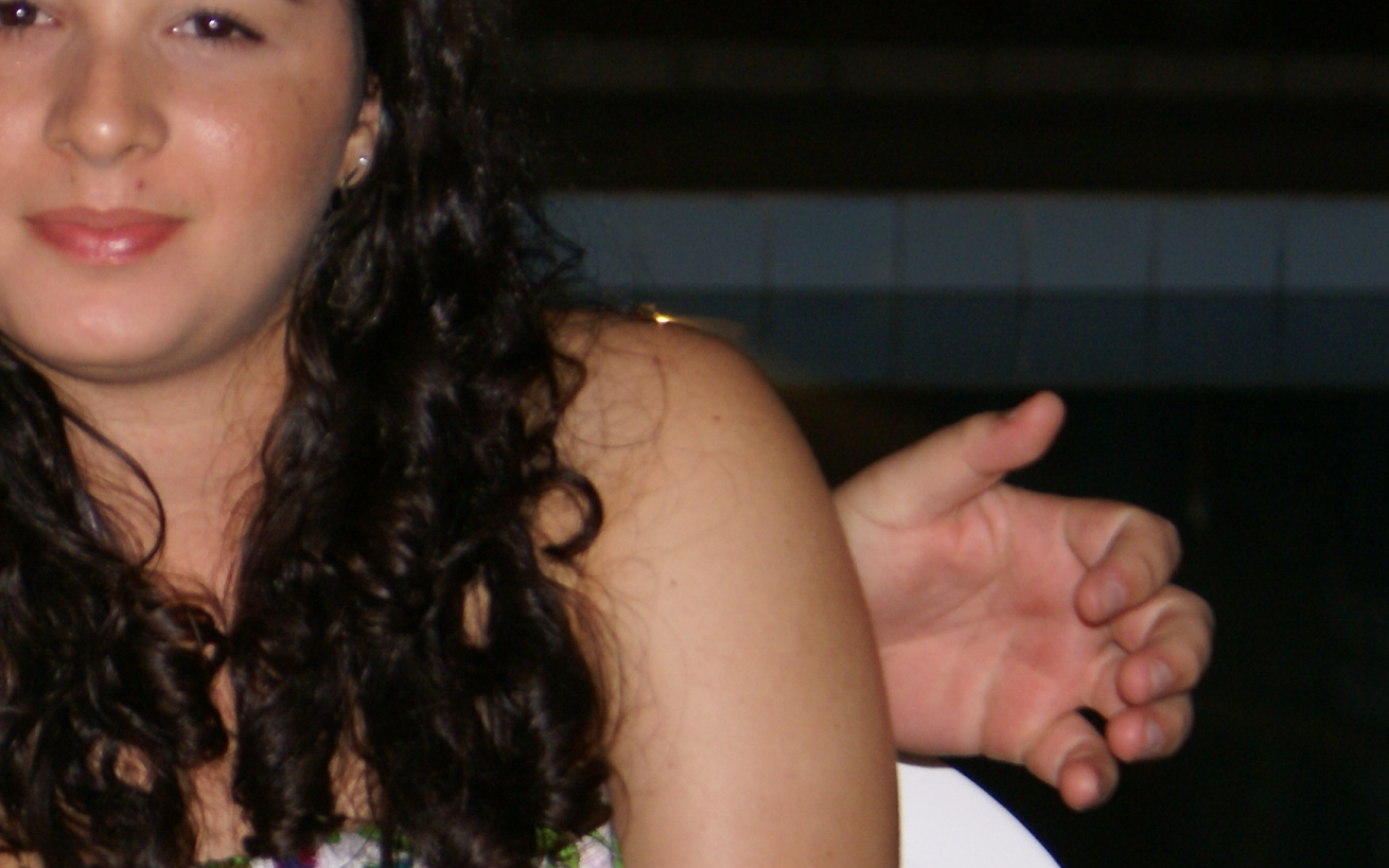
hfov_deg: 10.2
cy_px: 374
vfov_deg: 6.5
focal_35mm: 203
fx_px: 7685
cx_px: -112
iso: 400
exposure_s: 1/100
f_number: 5.6
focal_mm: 60
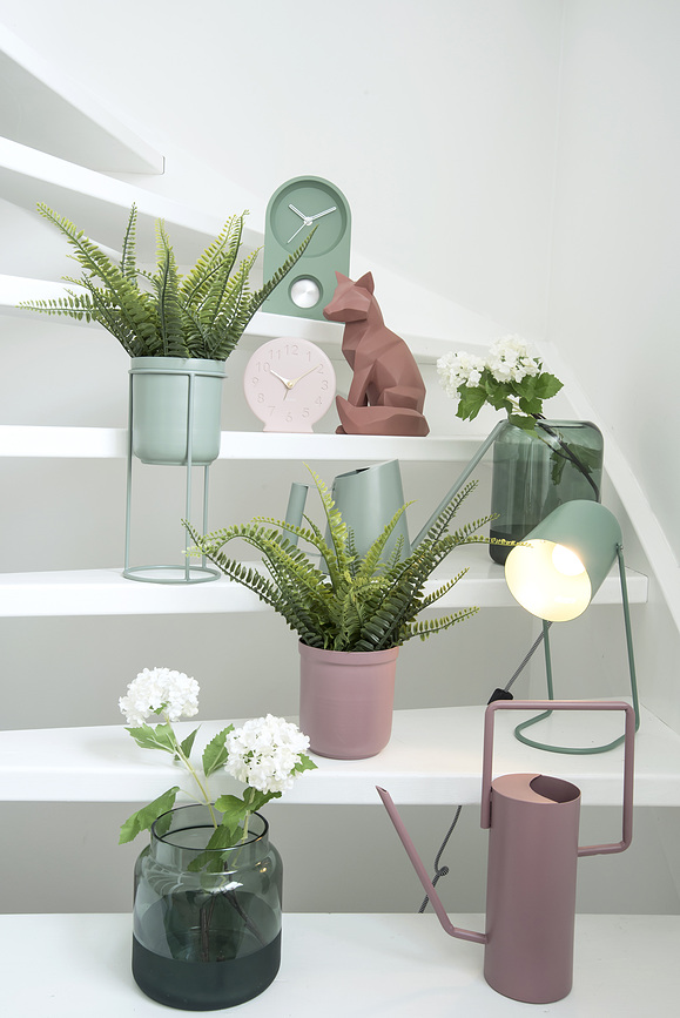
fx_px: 990
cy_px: 509
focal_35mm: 35
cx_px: 340
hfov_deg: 37.9
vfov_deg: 54.4
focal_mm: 35
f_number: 14
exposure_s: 1/4
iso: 250
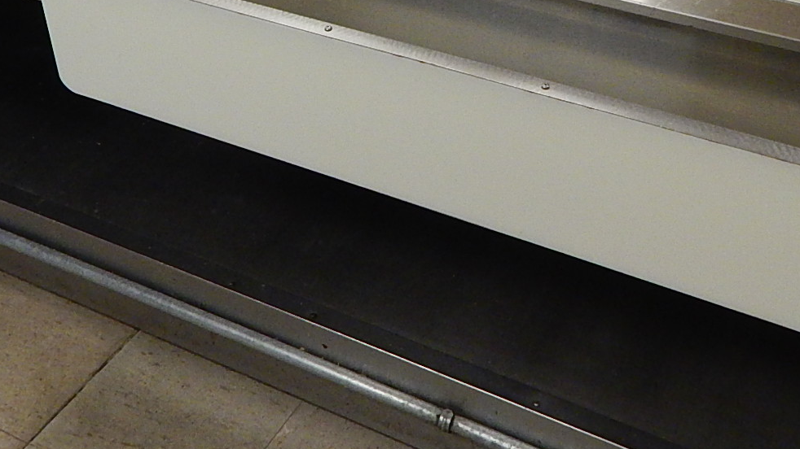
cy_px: -20
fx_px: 1230
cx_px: 347
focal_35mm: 58
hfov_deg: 36.0
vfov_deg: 20.0
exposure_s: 1/30
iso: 125
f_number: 3
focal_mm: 4
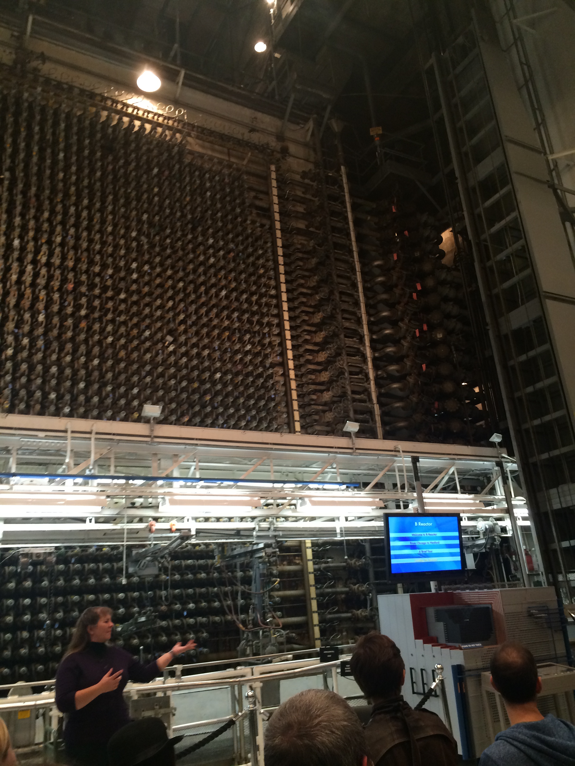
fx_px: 642
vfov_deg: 61.7
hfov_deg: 48.2
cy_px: 383
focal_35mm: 29
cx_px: 288
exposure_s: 1/30
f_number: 2.2
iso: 100
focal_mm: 4.15
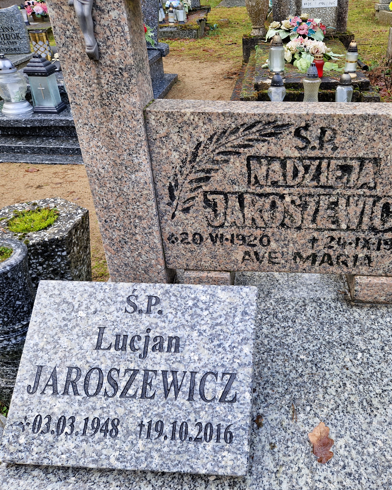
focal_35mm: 30
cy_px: 245
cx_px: 263
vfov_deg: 58.8
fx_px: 435
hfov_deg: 47.7
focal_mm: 5.4
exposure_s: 1/106
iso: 50
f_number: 1.8
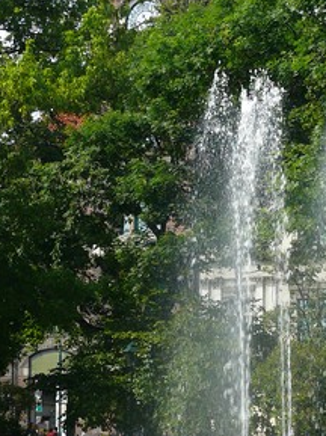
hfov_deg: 9.2
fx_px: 2026
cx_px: 226
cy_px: 155
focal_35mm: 161
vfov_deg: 12.3
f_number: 4
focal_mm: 13.1
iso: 100
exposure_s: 1/125
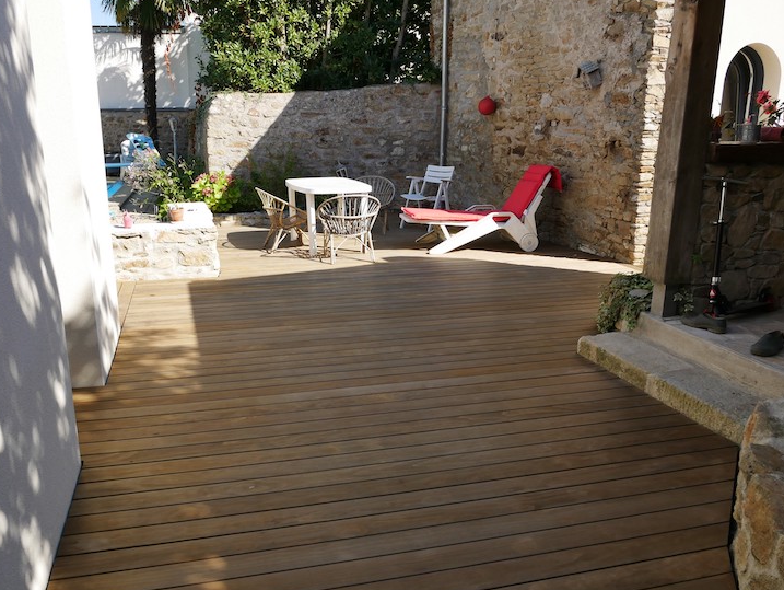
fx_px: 657
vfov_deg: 48.3
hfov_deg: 61.5
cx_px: 353
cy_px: 298
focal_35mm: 29
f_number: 6.3
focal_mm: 13
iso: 200
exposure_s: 1/320
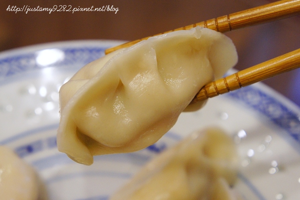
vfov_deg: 16.5
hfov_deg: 24.6
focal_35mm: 82
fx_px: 687
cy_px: 100
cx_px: 150
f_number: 6.3
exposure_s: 1/40
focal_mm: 55
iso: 1600
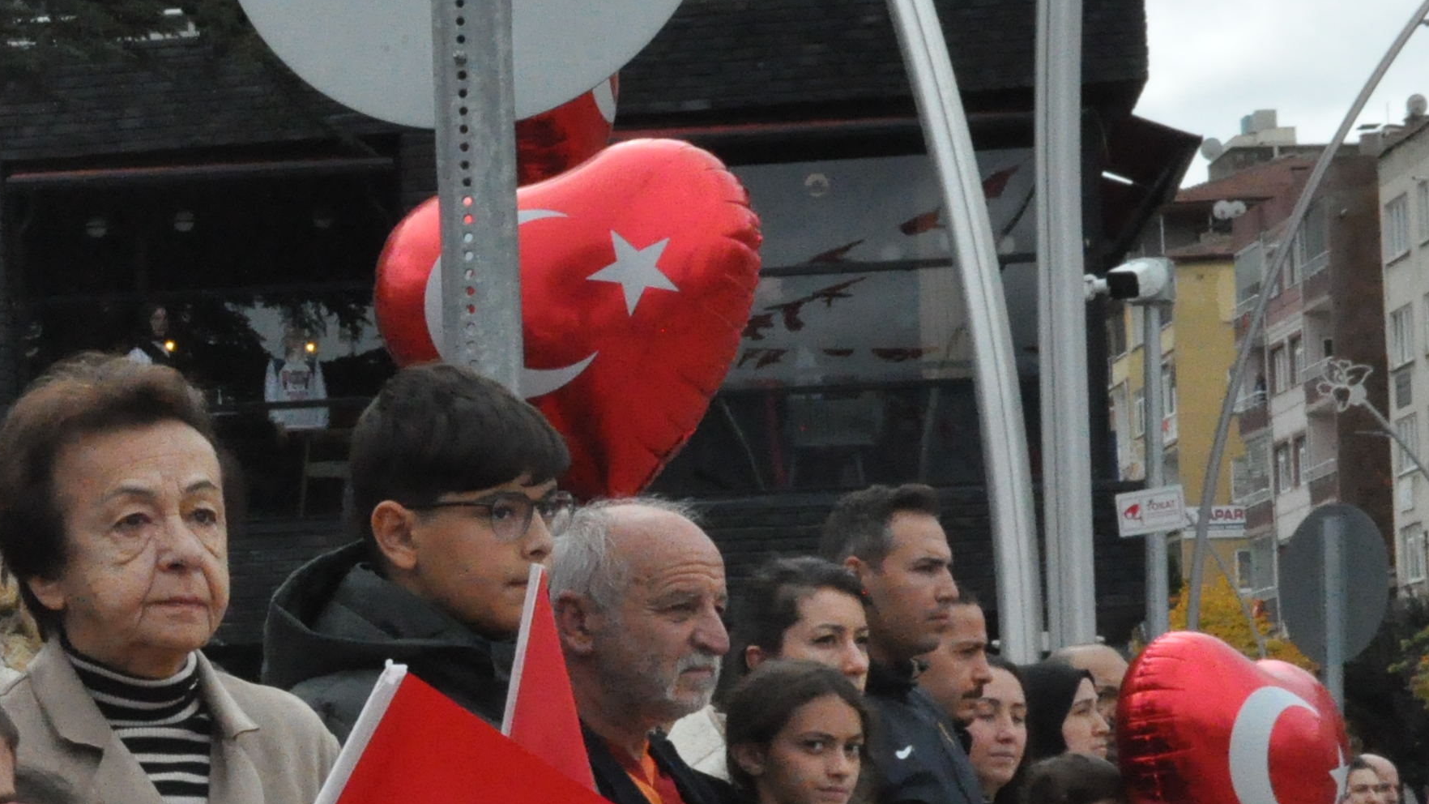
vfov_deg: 8.3
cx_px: -189
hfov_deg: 14.4
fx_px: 5494
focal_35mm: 145
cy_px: 755
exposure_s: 1/800
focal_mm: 38
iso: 3200
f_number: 14
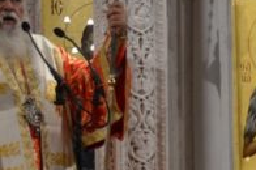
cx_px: 354
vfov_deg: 5.8
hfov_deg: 8.6
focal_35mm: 235
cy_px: 95
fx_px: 1668
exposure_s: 1/80
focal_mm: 30
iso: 400
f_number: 4.5
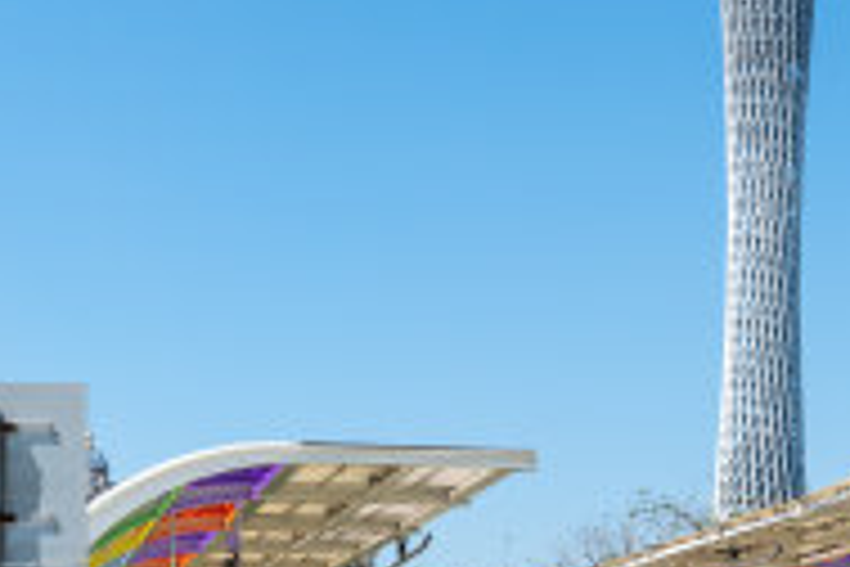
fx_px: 2219
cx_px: 675
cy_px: 396
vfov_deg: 14.5
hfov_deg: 21.4
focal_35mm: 94
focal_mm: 29
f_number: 11
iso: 125
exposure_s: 1/125
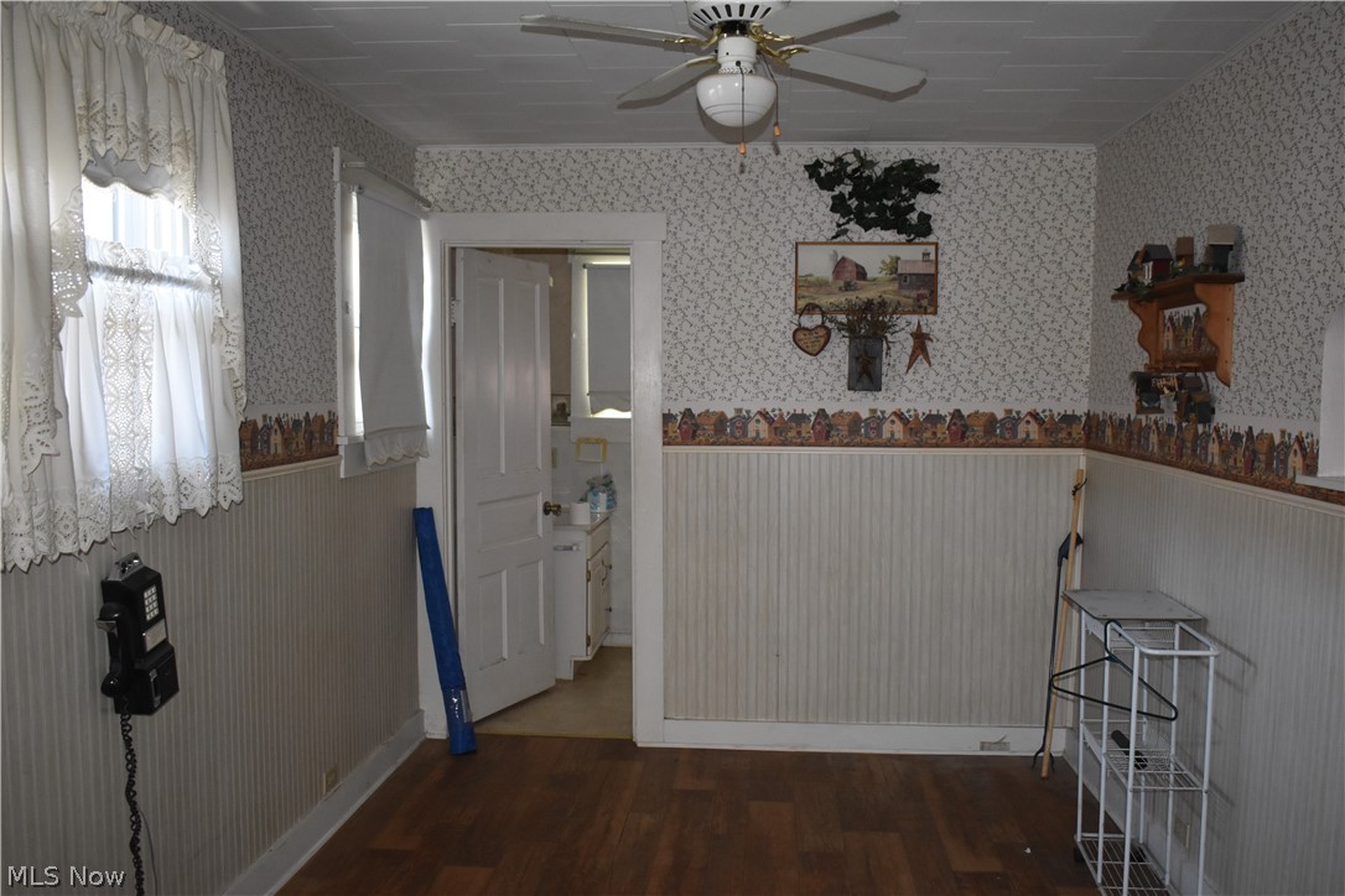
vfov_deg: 40.0
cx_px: 672
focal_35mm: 33
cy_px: 448
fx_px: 1233
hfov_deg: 57.2
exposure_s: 1/80
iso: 1600
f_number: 3.8
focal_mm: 22
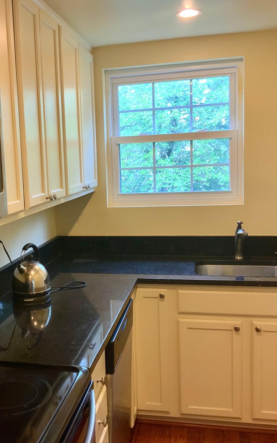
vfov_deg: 47.2
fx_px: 507
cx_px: 85
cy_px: 223
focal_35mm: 42
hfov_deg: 30.2
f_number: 1.8
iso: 125
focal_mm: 3
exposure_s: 1/60
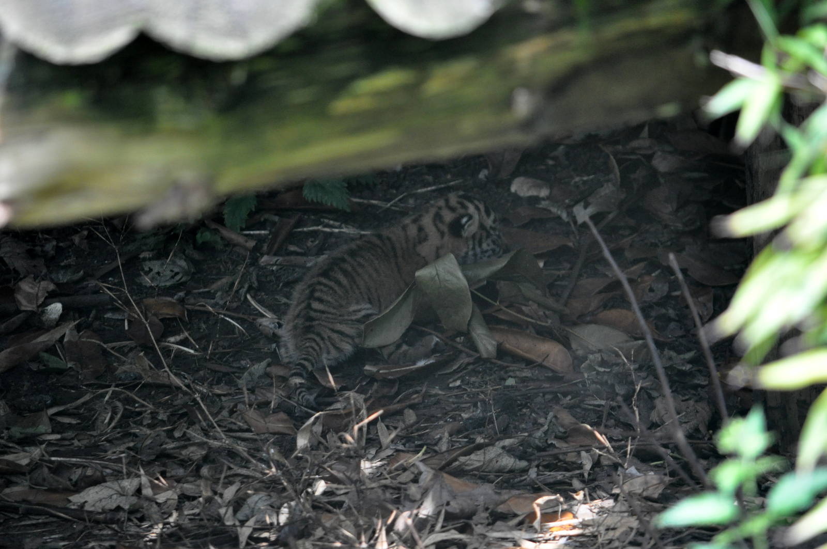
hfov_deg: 4.6
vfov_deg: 3.0
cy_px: 274
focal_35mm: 450
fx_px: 10326
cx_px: 414
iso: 1250
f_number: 5.6
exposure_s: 1/125
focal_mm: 300
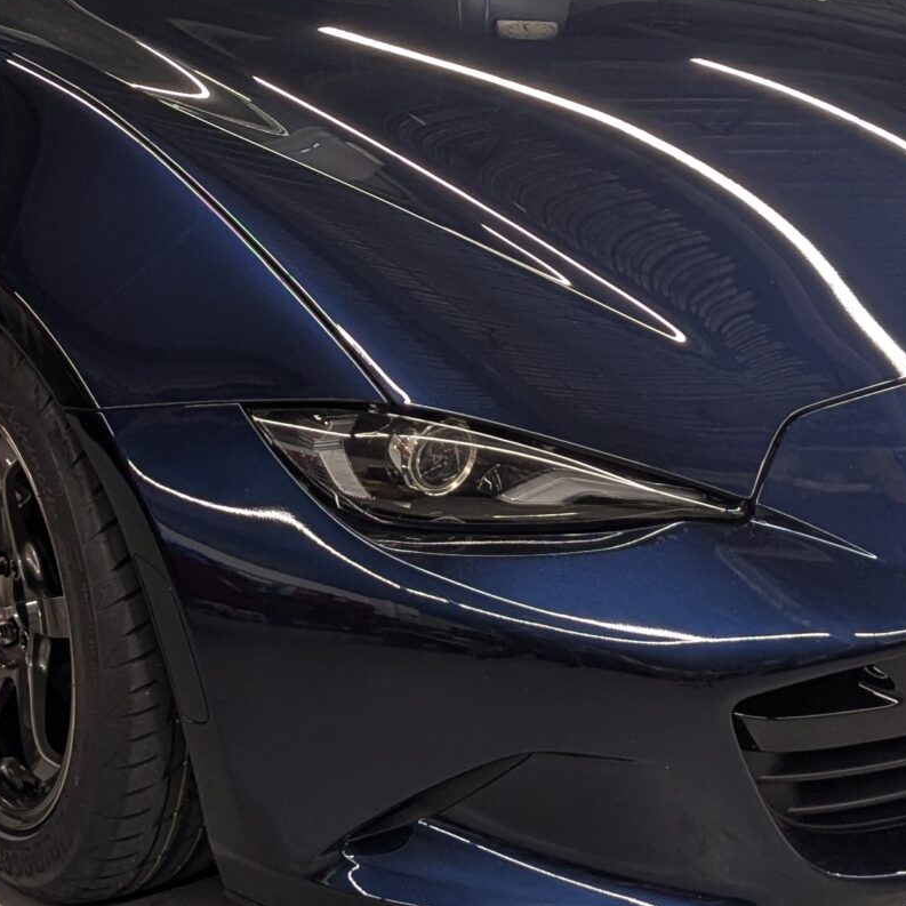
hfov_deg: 22.4
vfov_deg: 22.3
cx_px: 299
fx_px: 2280
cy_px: 258
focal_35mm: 77
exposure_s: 1/60
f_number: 1.73
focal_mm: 4.38
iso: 55
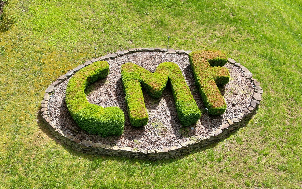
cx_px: 151
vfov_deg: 25.3
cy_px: 101
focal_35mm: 51
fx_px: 420
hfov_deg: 39.6
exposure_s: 1/320
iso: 100
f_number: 3.8
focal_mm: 8.6
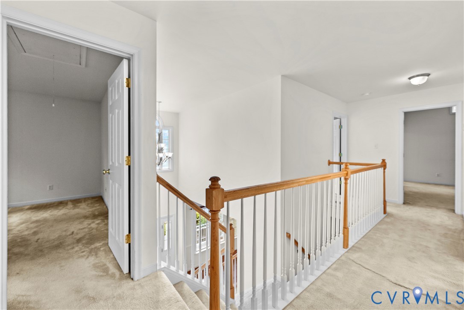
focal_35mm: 14
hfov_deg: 104.3
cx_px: 232
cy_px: 155
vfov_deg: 81.2
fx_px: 180
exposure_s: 1/30
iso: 1250
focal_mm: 14
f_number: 3.5
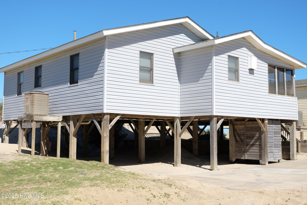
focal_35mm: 42
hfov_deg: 46.4
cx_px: 154
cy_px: 102
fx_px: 358
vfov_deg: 31.9
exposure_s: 1/450
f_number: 7.1
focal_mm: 28.2
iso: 200
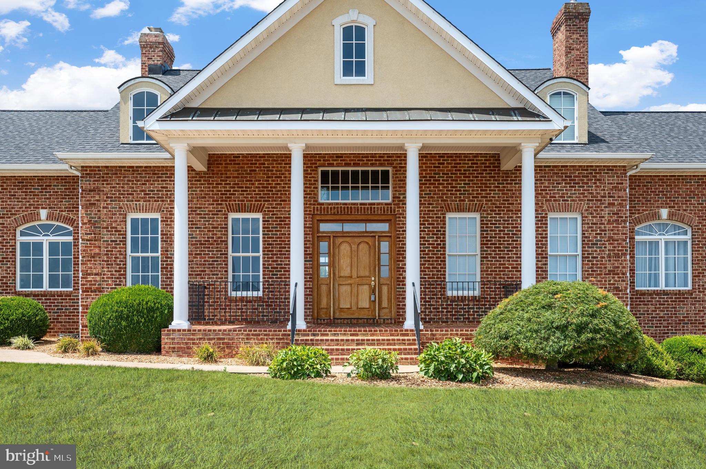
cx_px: 353
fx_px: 588
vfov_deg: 43.5
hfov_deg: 62.0
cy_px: 234
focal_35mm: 30
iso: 100
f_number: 9
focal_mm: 30
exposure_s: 1/200
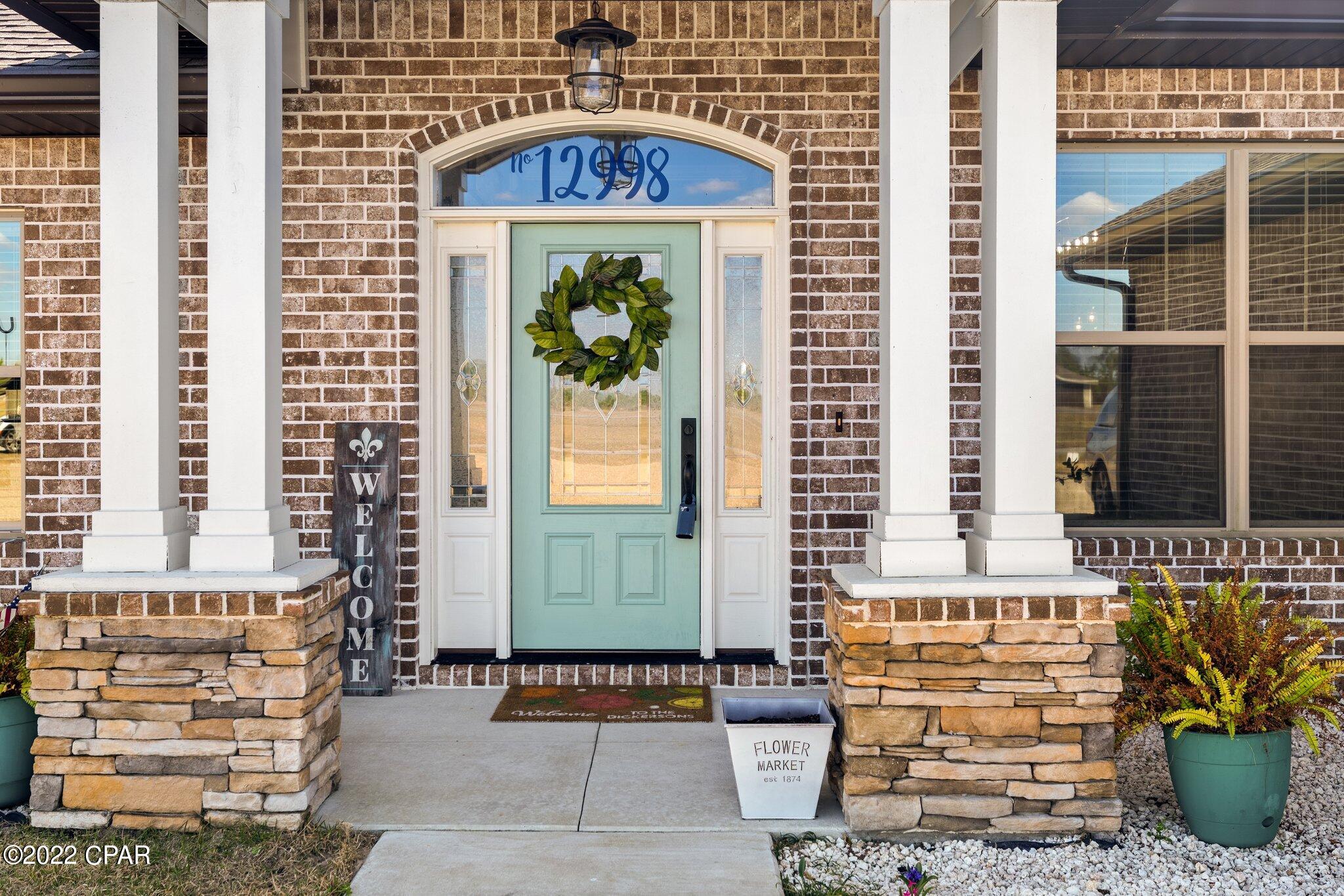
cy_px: 448
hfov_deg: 55.8
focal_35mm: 34
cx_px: 672
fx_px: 1269
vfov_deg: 38.9
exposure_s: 1/30
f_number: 4
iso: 100
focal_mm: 23
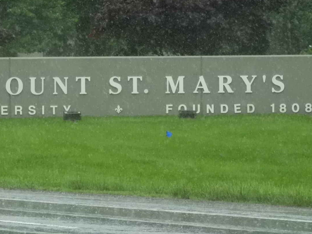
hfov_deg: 5.0
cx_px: 141
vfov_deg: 3.7
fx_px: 3596
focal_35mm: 399
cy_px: 125
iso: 1600
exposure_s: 1/1250
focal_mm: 53.7
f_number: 5.5
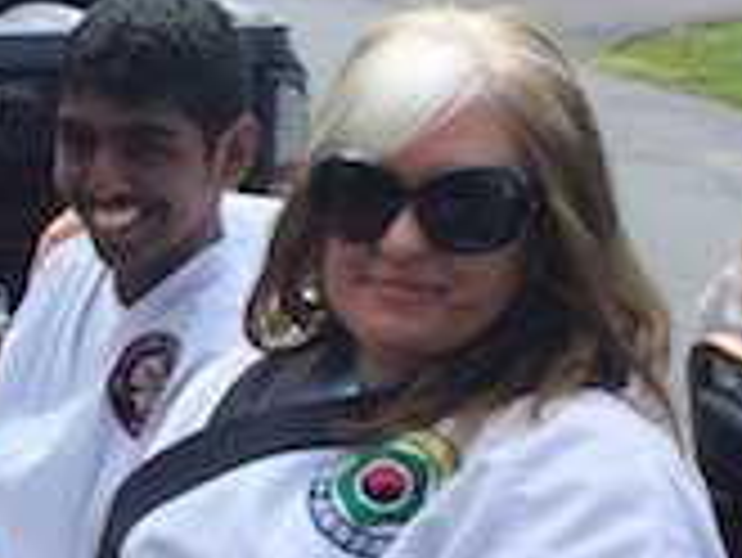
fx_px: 1609
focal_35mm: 75
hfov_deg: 24.7
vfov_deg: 19.5
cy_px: 410
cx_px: -13
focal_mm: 3.3
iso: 25
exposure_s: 1/791
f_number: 2.4
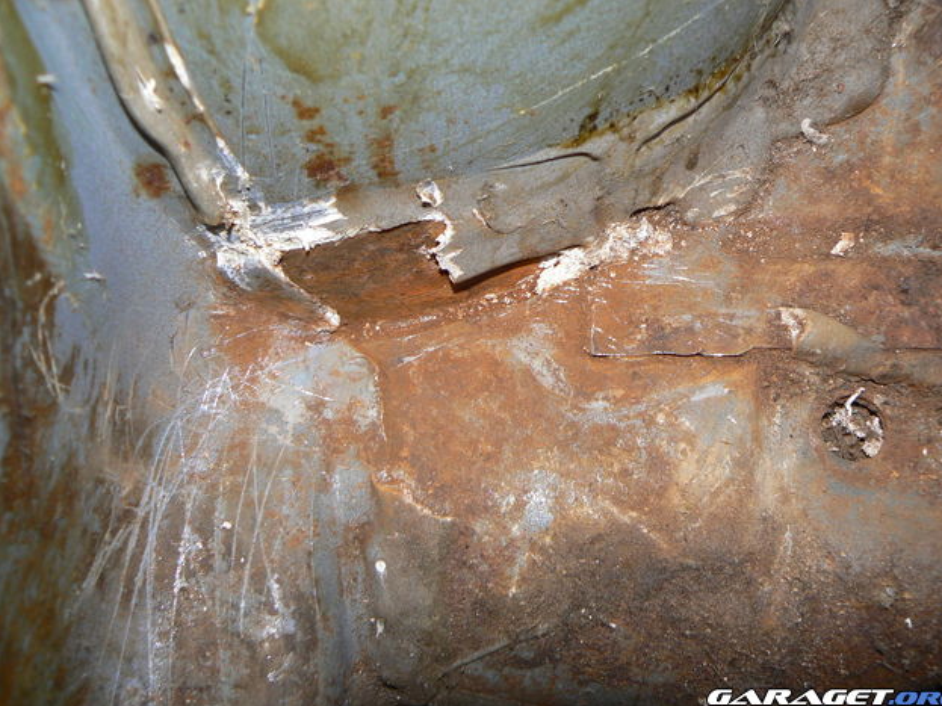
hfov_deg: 50.1
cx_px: 482
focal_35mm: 37
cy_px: 349
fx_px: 1007
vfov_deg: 38.7
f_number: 2.8
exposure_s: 1/30
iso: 100
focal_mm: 6
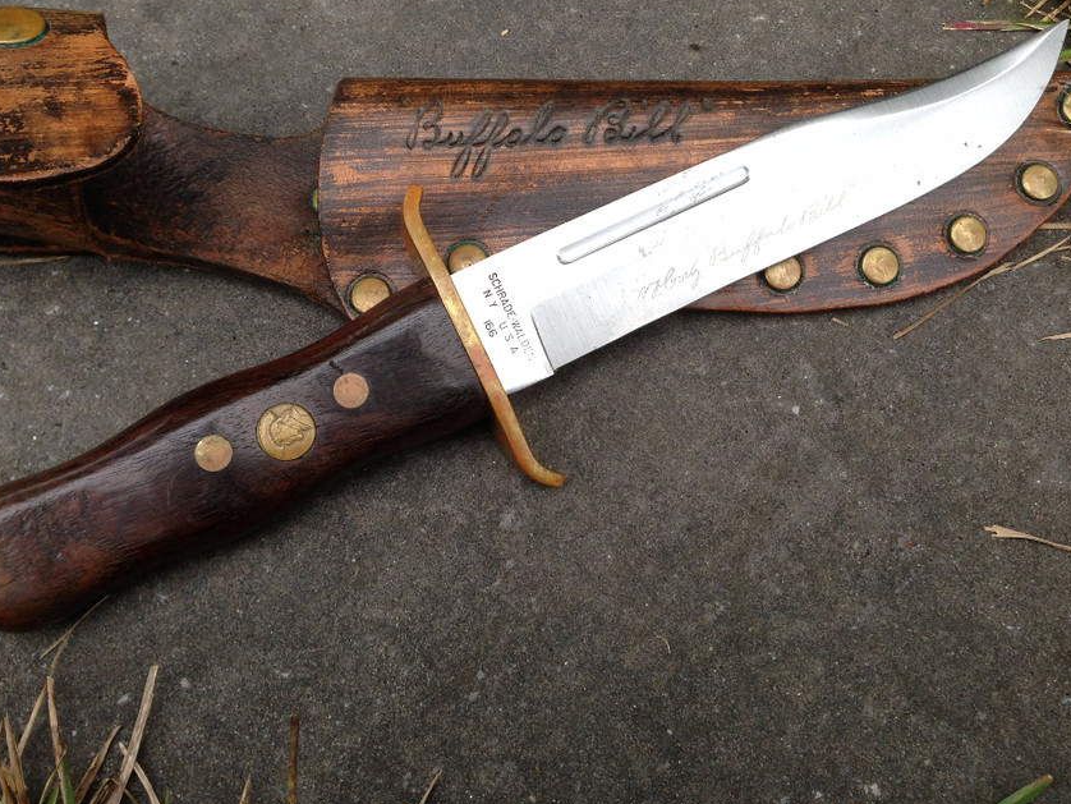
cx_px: 532
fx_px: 1300
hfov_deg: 44.8
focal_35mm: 42
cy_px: 317
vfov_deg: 34.2
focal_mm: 4.13
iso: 64
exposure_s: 1/60
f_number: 2.4
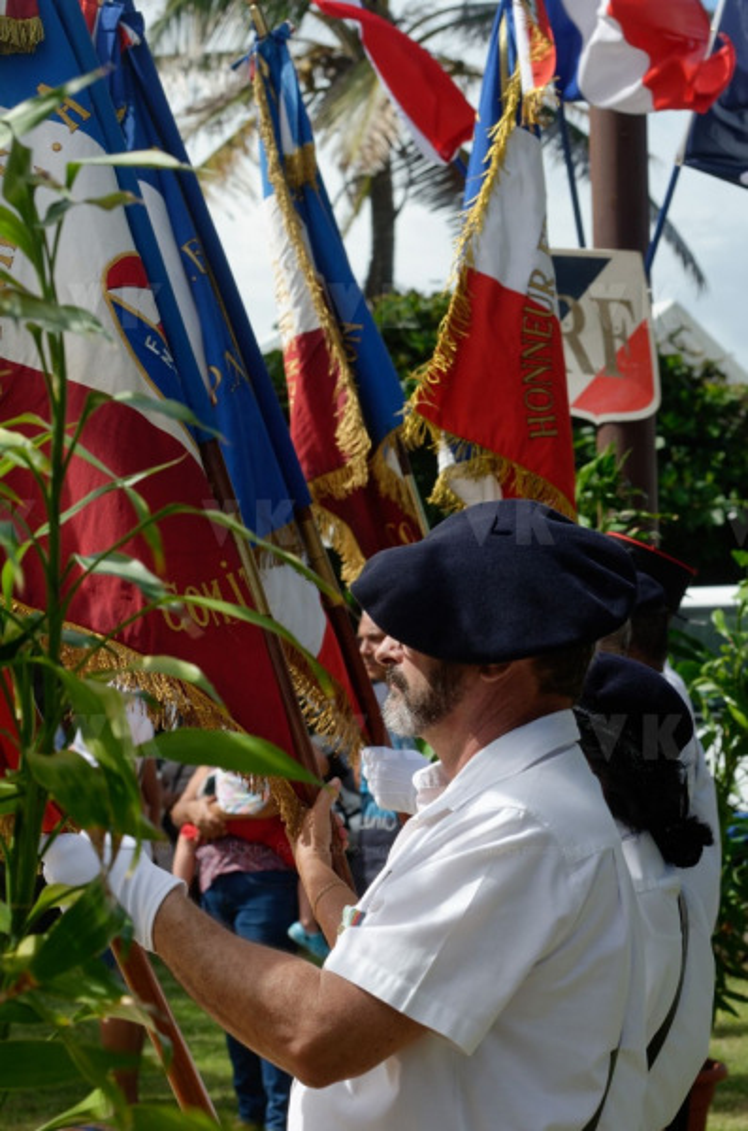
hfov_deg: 13.0
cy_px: 566
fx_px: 3289
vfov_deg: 19.5
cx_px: 374
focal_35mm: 105
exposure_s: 1/250
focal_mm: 70
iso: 100
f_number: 8
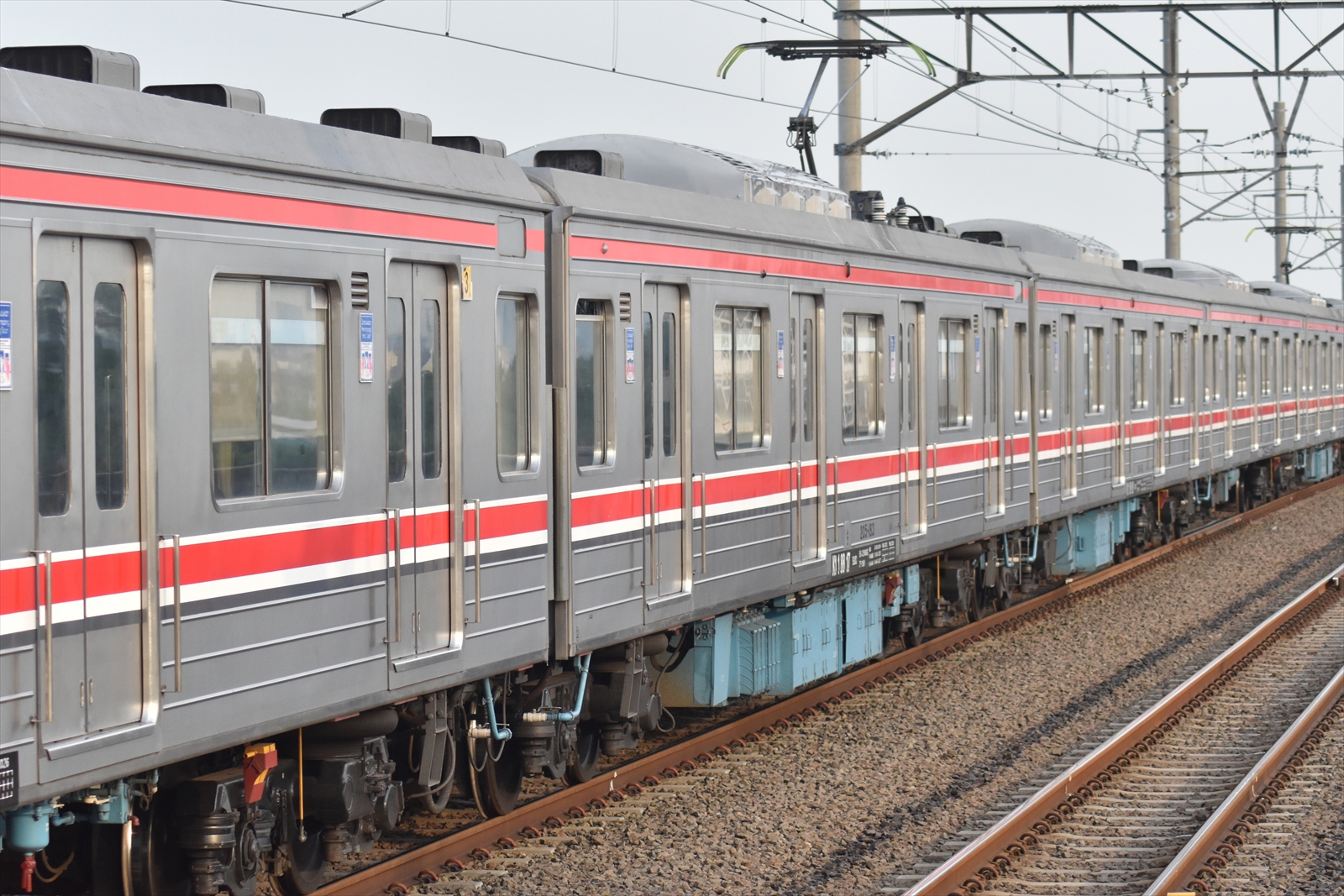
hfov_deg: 19.5
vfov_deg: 13.0
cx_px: 672
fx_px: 3920
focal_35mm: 105
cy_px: 448
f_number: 5.6
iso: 800
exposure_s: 1/800
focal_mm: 70
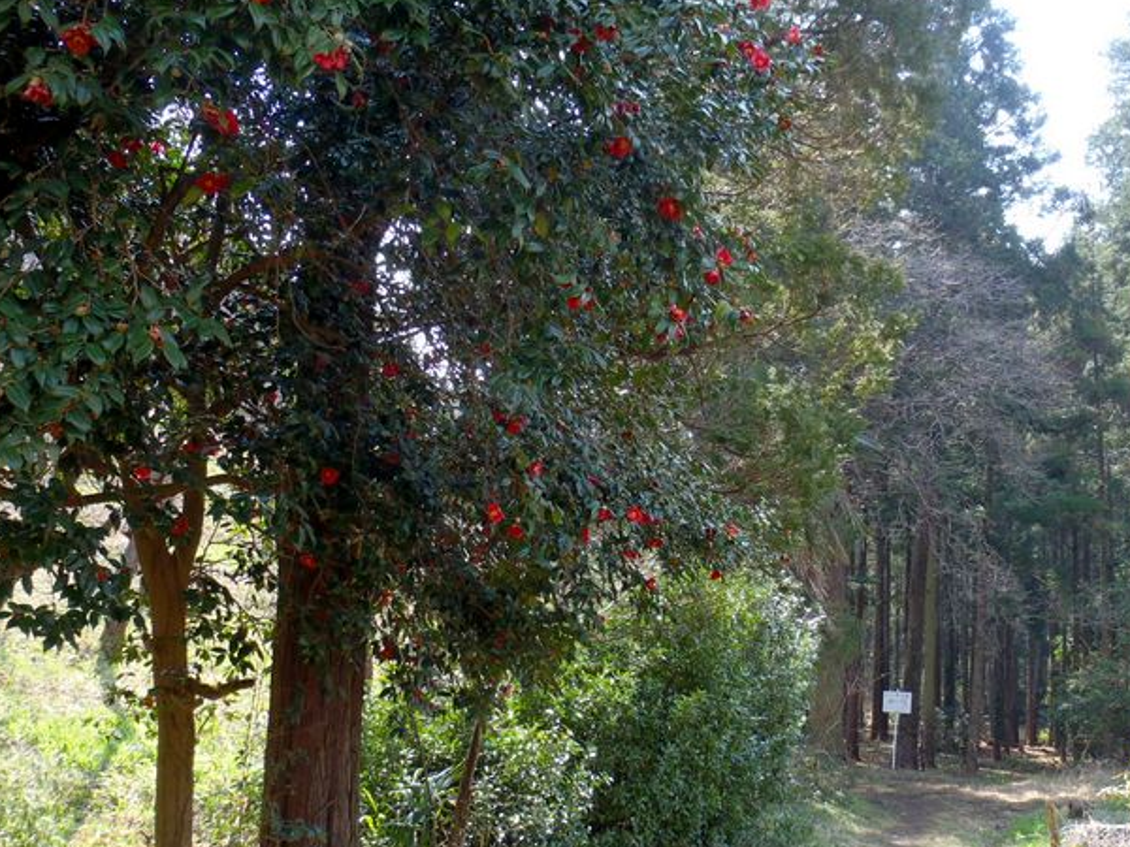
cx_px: 701
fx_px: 1306
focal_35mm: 40
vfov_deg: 35.7
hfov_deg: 46.4
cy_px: 551
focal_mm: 5.4
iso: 80
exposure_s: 1/80
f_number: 4.1
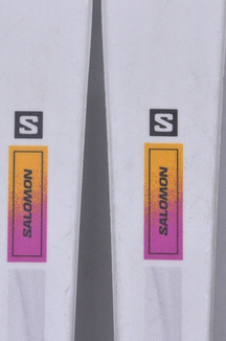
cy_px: 141
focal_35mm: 218
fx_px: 2059
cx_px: 94
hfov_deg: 6.3
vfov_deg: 9.5
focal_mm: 105
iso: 3200
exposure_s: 1/125
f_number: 9.5
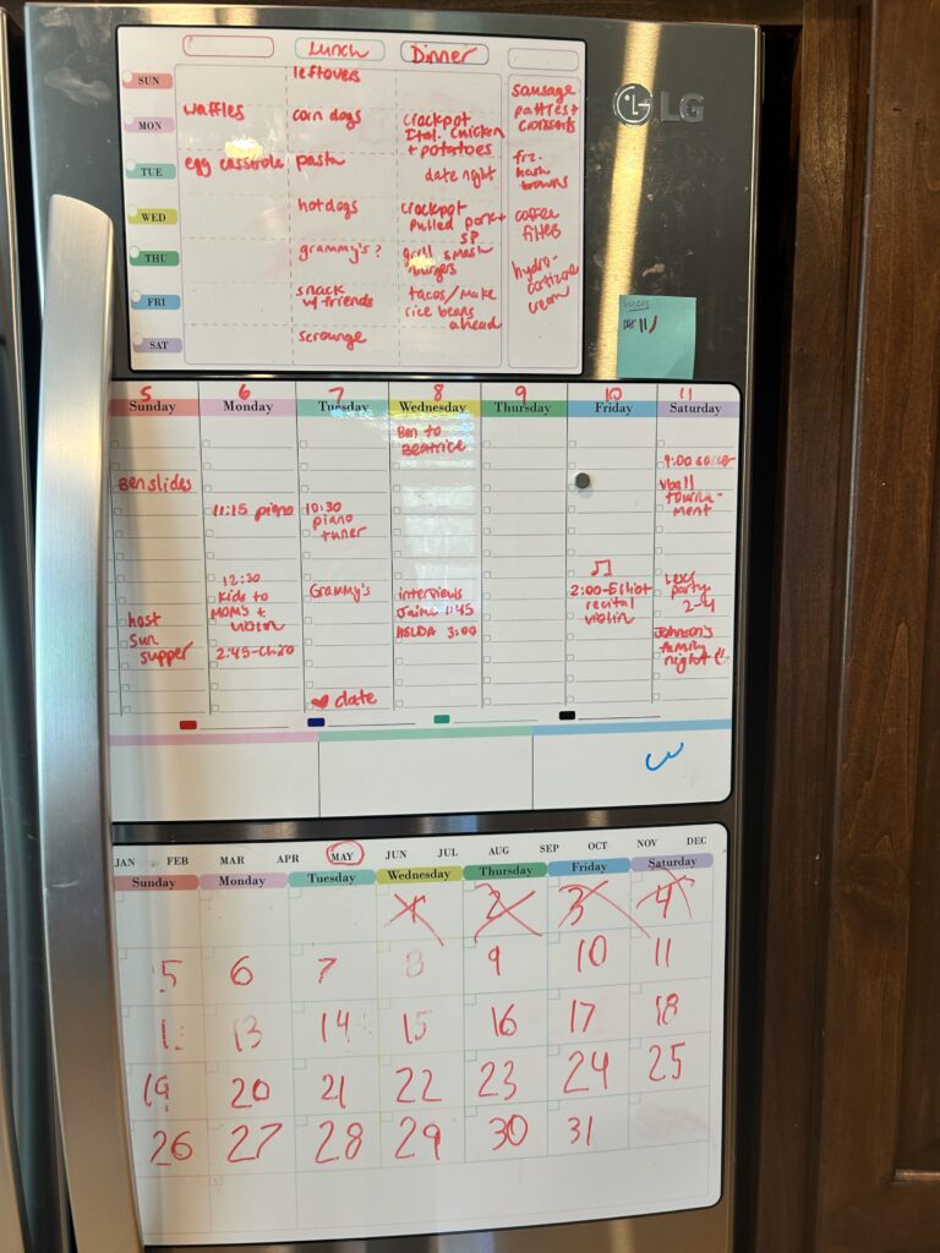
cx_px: 470
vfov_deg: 67.3
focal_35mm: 26
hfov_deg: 53.1
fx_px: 941
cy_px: 626
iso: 80
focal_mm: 5.7
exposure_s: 1/60
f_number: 1.5
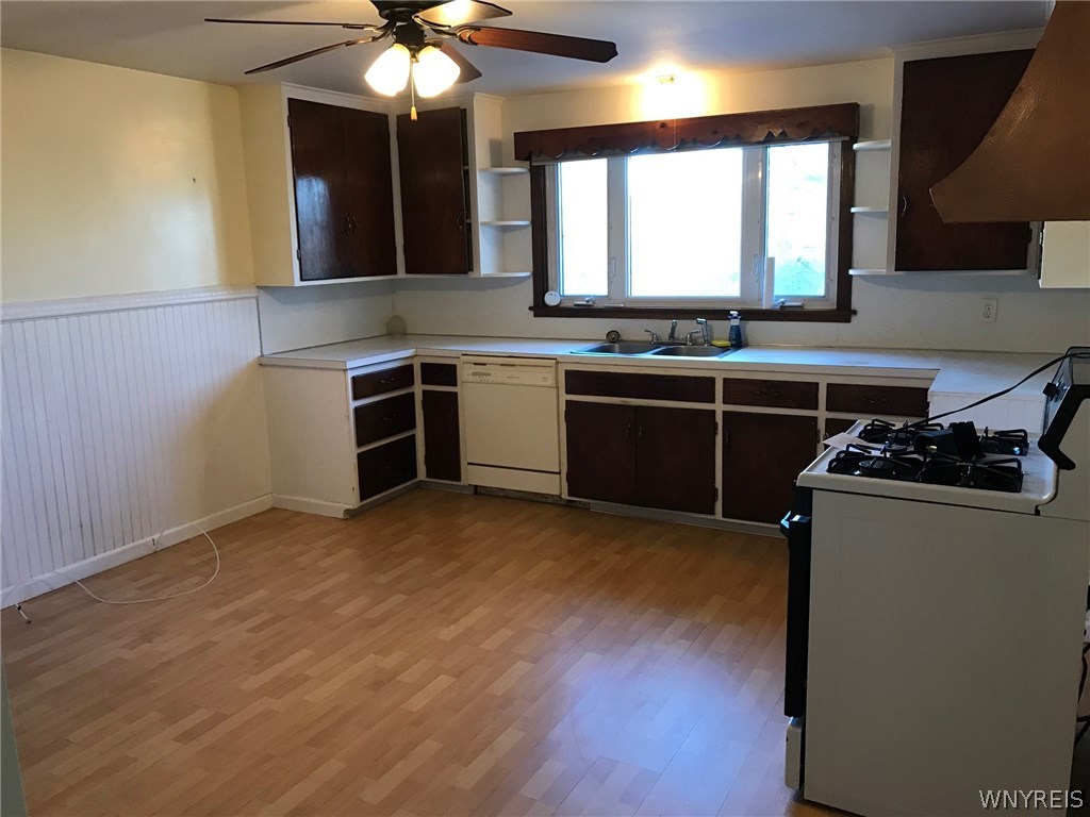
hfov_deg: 63.4
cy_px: 408
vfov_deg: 49.7
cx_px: 545
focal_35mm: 28
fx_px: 882
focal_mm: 3.99
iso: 40
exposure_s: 1/20
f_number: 1.8
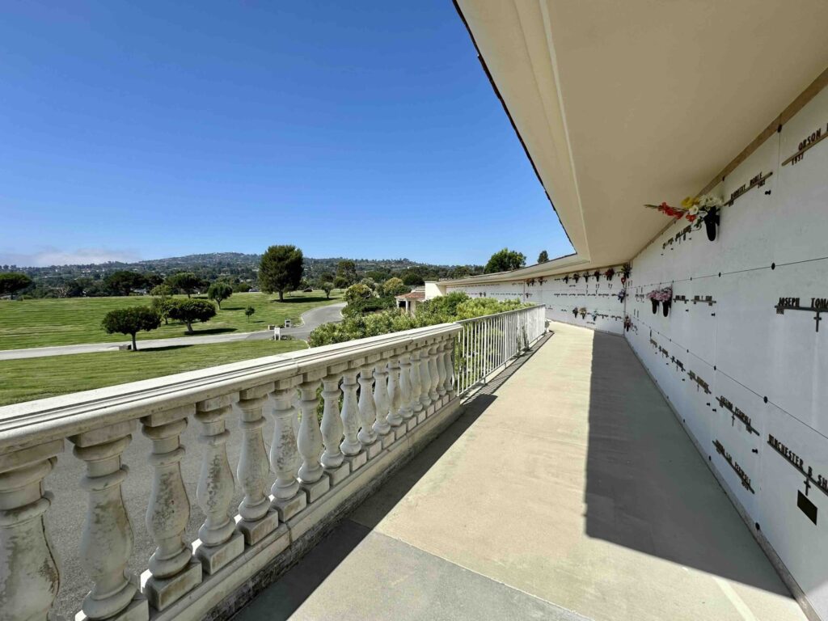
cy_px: 310
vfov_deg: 85.7
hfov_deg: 102.1
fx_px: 335
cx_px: 414
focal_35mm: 14
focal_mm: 2.22
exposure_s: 1/2681
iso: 50
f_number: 2.2
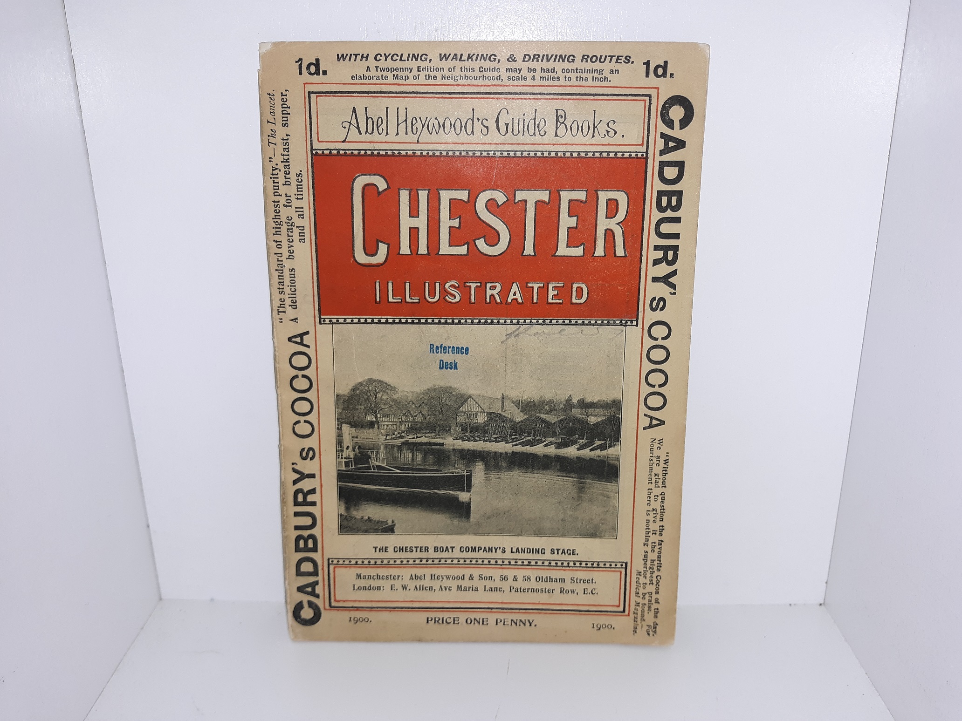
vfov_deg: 49.7
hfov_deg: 63.4
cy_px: 360
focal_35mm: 28
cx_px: 481
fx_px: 778
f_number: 1.7
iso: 40
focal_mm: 3.7
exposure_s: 1/191
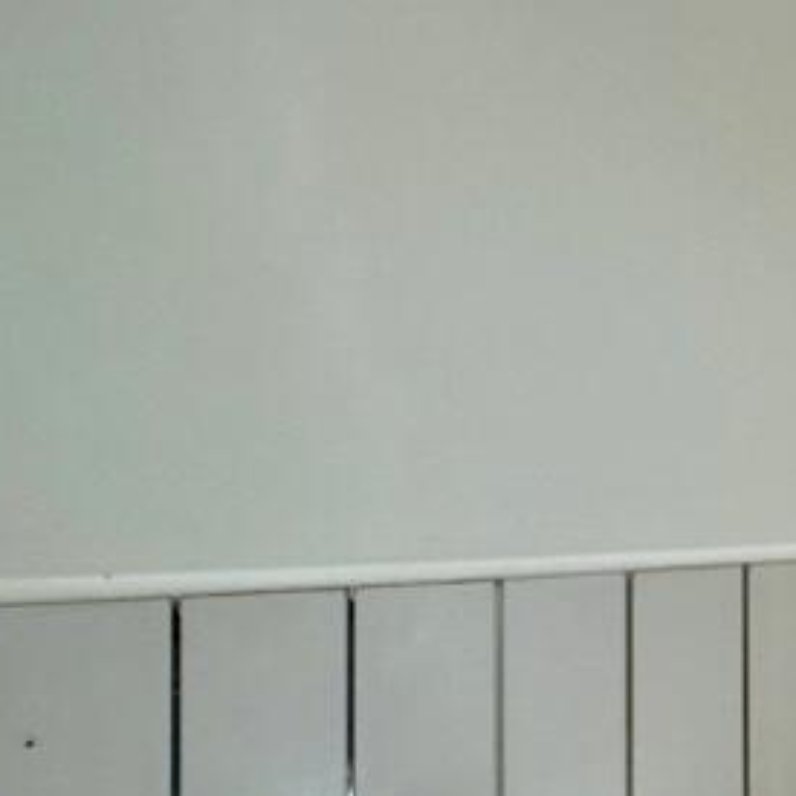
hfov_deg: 28.6
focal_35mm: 46
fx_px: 1197
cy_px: 463
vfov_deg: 36.7
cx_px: 1088
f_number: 2.2
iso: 125
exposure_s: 1/100
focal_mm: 2.22
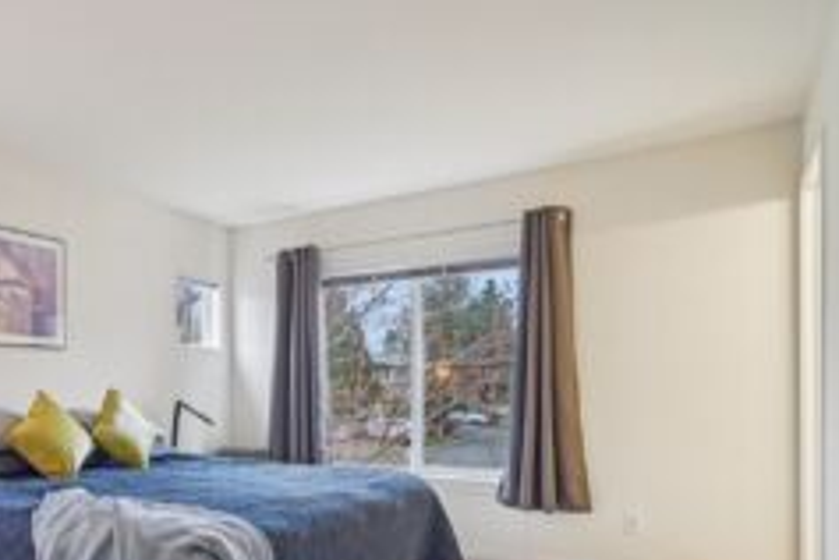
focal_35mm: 27
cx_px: 170
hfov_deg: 61.9
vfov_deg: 46.5
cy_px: 409
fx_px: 629
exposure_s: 1/15
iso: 1600
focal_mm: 16
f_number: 8
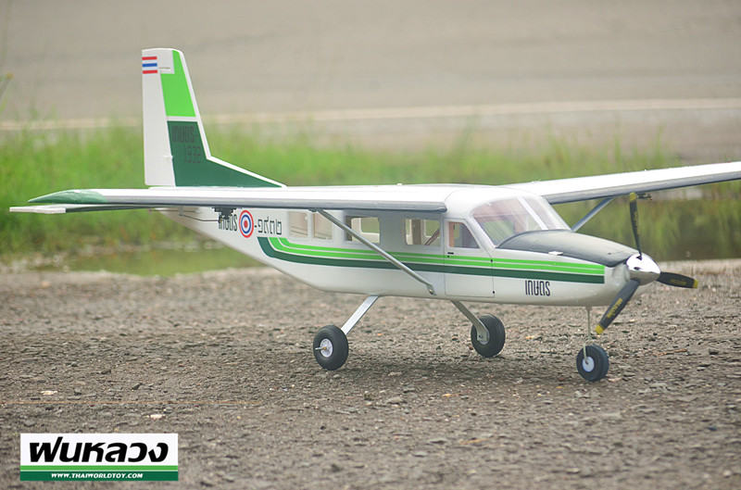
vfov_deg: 7.3
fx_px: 3849
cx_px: 370
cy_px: 245
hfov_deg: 11.0
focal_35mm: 188
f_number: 5.6
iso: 320
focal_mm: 125
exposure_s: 1/400
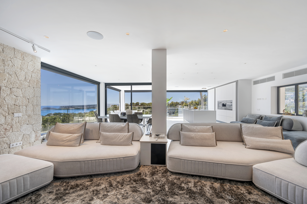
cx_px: 154
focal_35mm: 14
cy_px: 102
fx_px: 119
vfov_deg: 81.1
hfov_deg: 104.3
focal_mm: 14
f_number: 7.1
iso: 100
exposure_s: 1/25
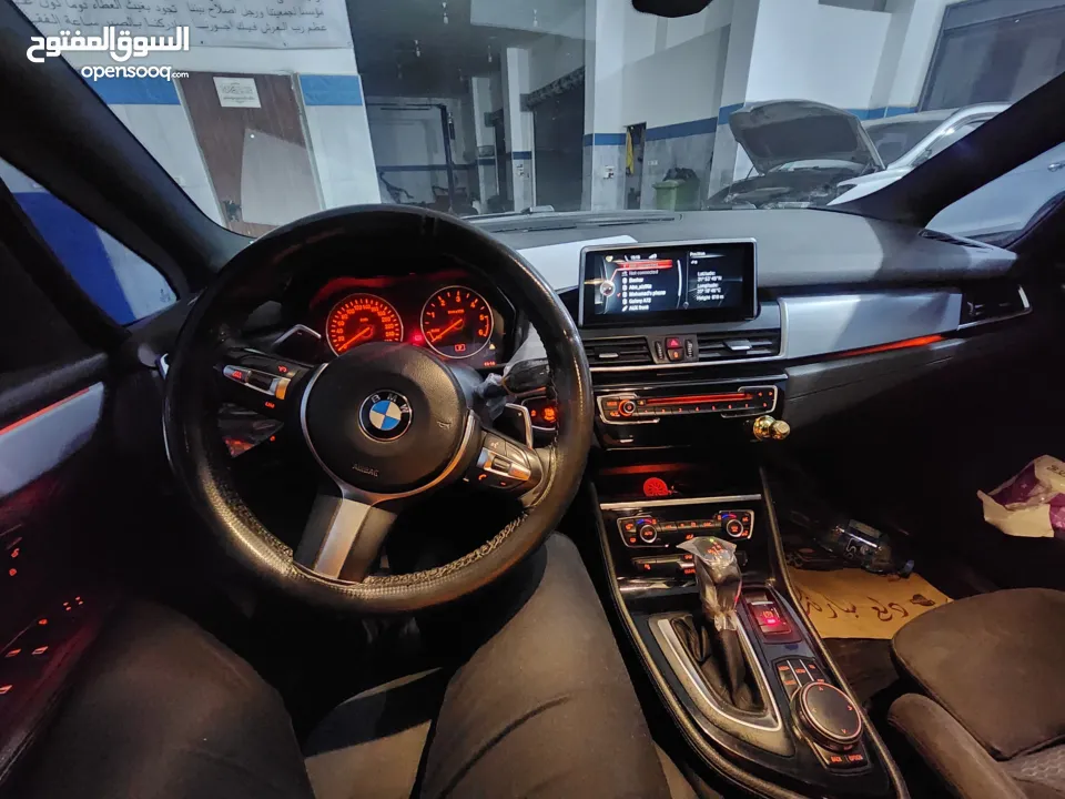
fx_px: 400
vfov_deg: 89.9
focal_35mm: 13
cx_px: 532
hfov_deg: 106.2
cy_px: 400
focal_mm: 2.2
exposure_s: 1/17
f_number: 2.2
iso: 2500
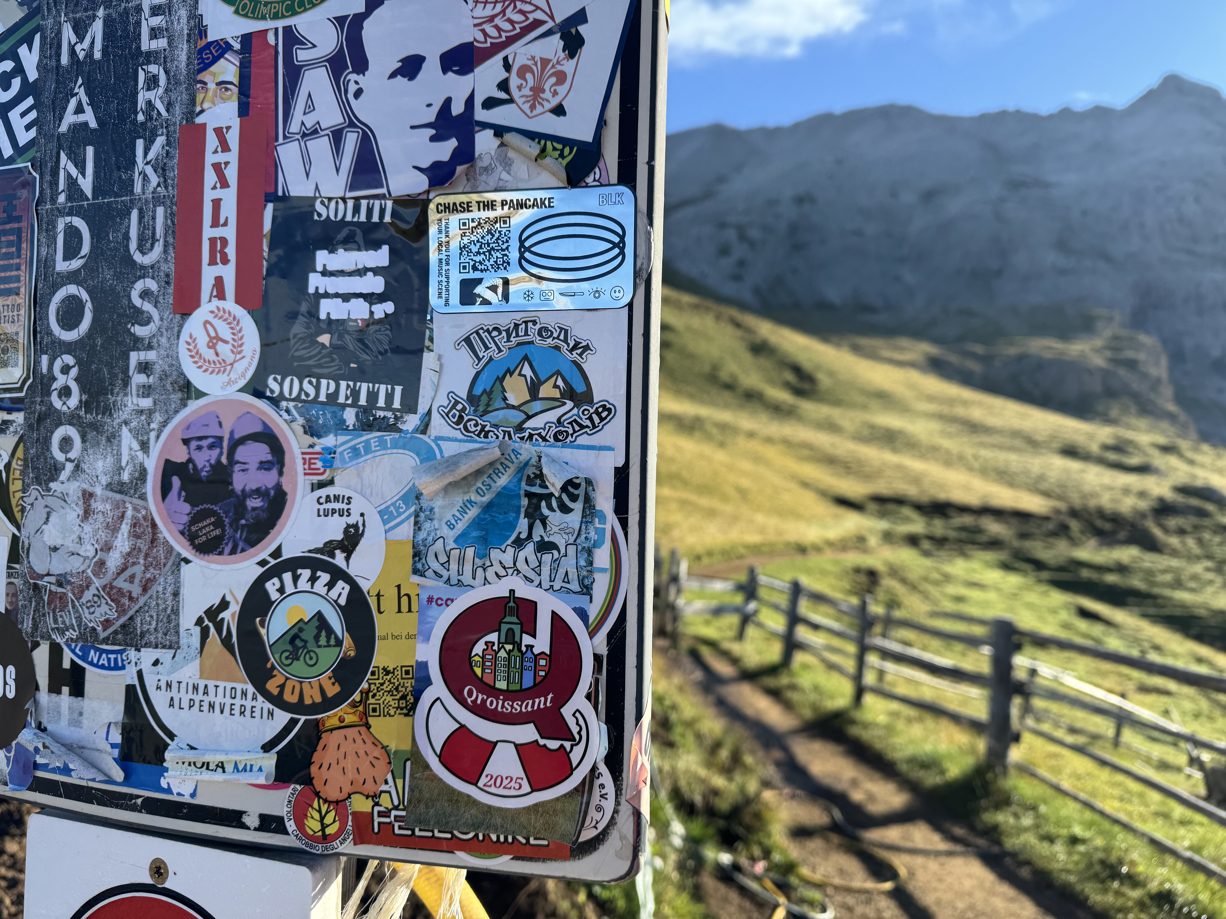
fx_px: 850
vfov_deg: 56.8
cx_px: 613
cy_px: 460
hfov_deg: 71.6
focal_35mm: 24
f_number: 1.78
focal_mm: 6.76
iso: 80
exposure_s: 1/1721
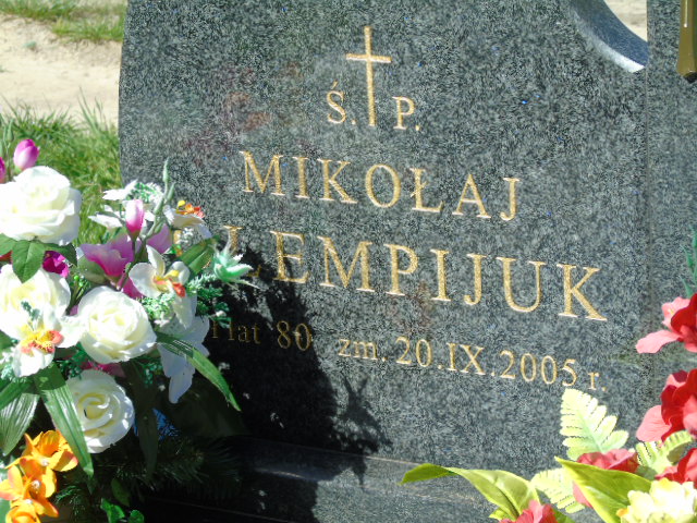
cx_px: 348
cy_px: 262
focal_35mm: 162
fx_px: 3262
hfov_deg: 12.2
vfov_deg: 9.2
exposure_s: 1/250
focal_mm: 29
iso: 80
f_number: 4.9
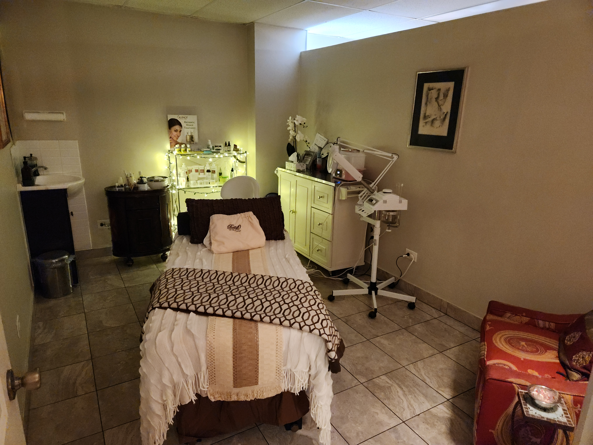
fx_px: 394
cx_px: 296
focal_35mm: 23
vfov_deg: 58.9
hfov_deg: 73.9
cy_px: 222
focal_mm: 5.4
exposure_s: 1/30
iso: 800
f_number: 1.8
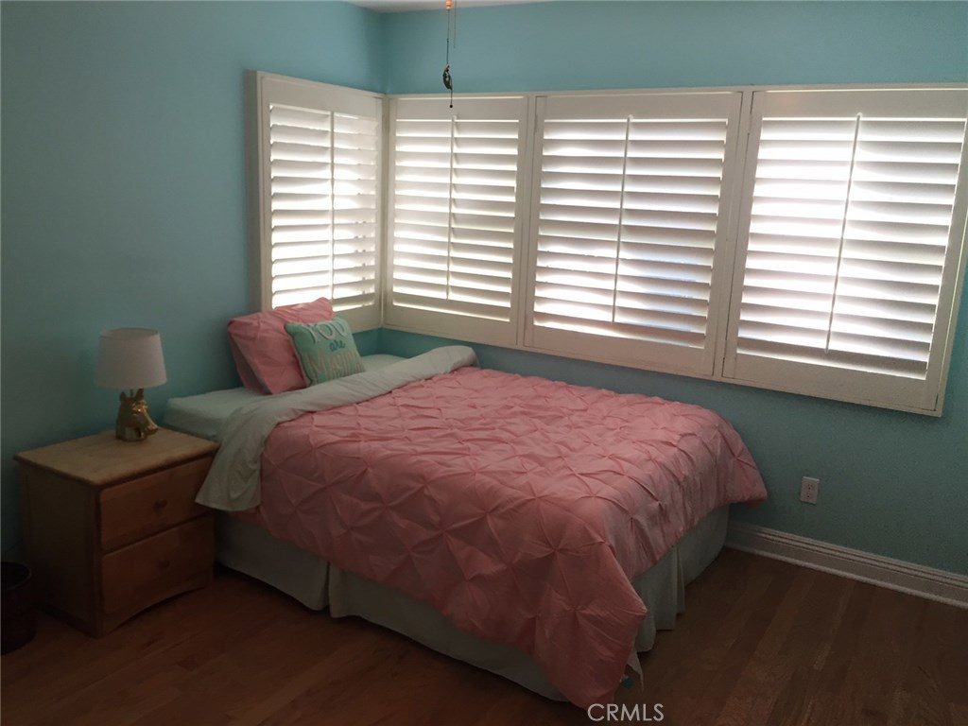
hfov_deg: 61.7
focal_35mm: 29
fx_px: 811
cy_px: 363
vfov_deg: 48.2
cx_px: 484
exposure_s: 1/30
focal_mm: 4.15
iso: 40
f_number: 2.2
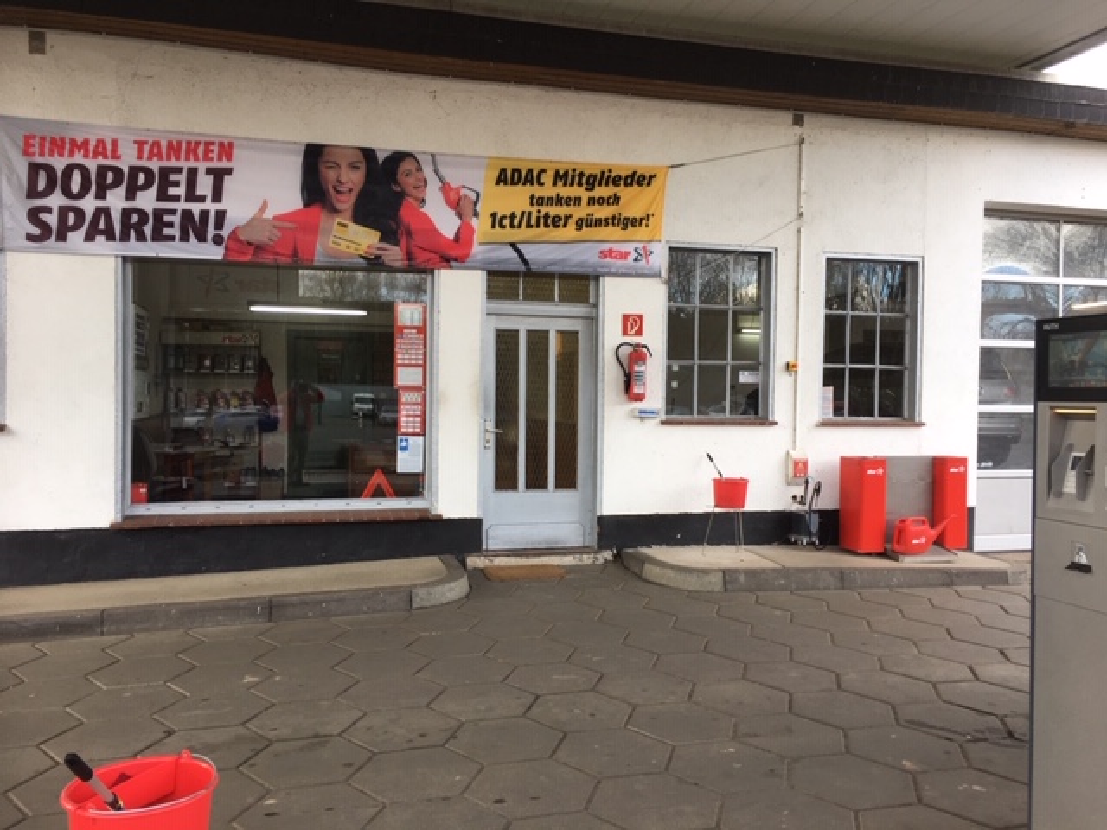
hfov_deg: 61.7
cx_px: 554
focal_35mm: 29
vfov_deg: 48.2
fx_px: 927
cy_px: 415
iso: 25
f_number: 2.2
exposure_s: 1/100
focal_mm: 4.15
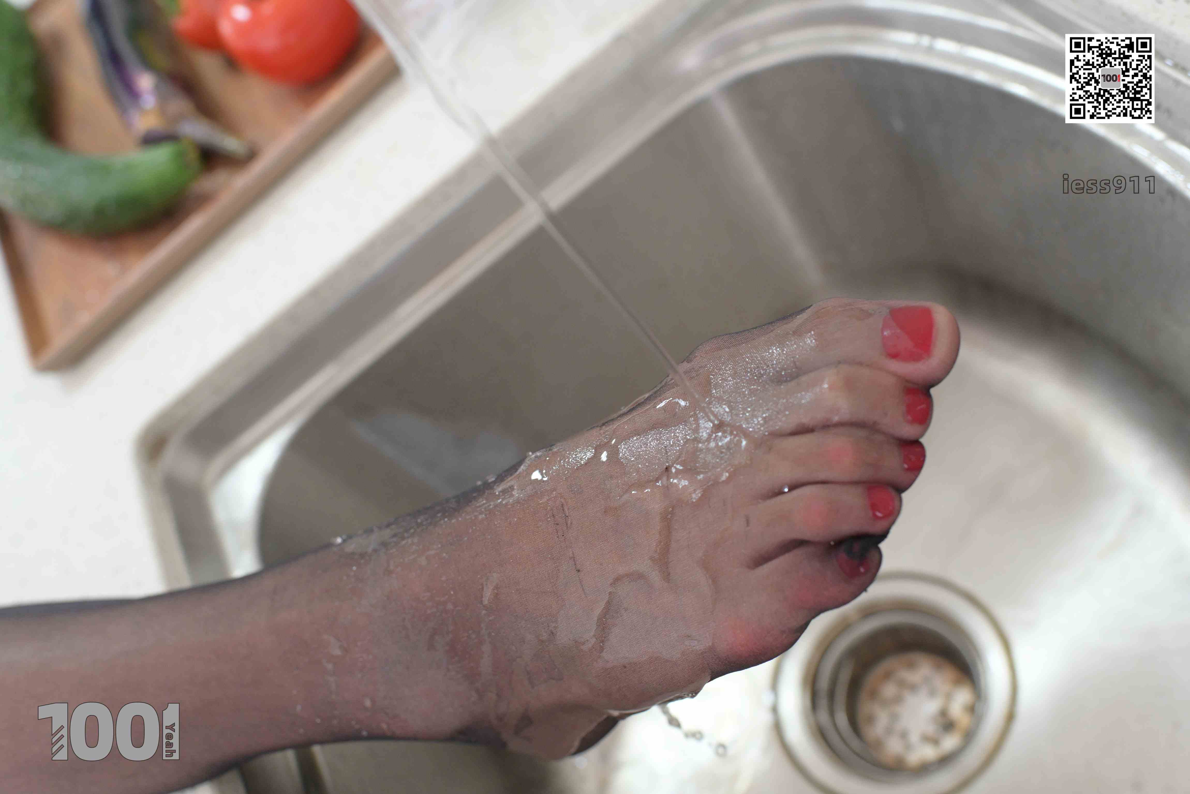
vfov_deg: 37.9
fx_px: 1157
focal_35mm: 35
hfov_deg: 54.4
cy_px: 397
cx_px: 595
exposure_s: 1/160
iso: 1600
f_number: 4.5
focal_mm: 35
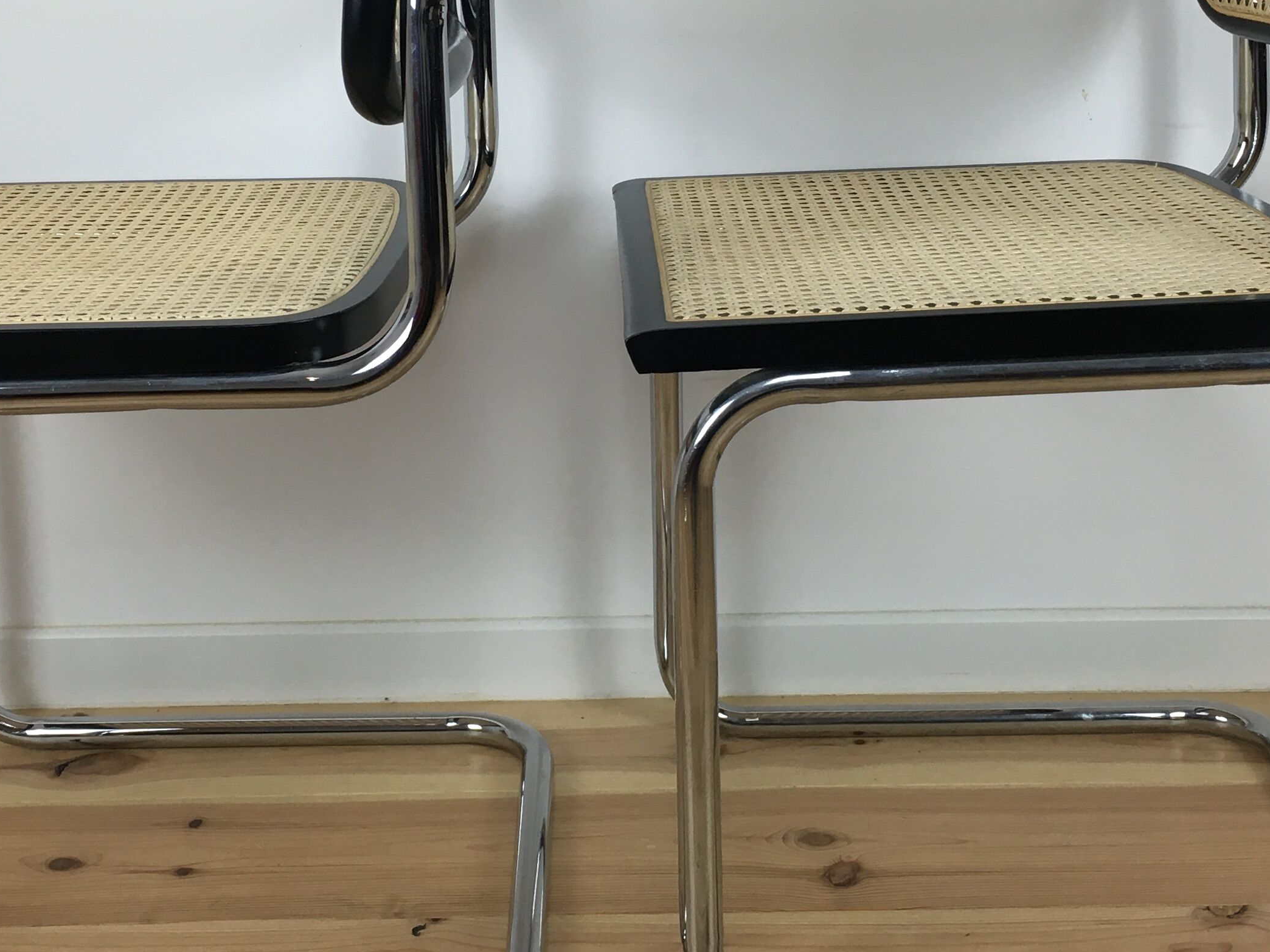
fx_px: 2055
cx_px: 595
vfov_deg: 26.0
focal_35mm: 56
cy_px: 335
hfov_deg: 34.3
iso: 25
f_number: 2.2
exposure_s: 1/33
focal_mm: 4.15
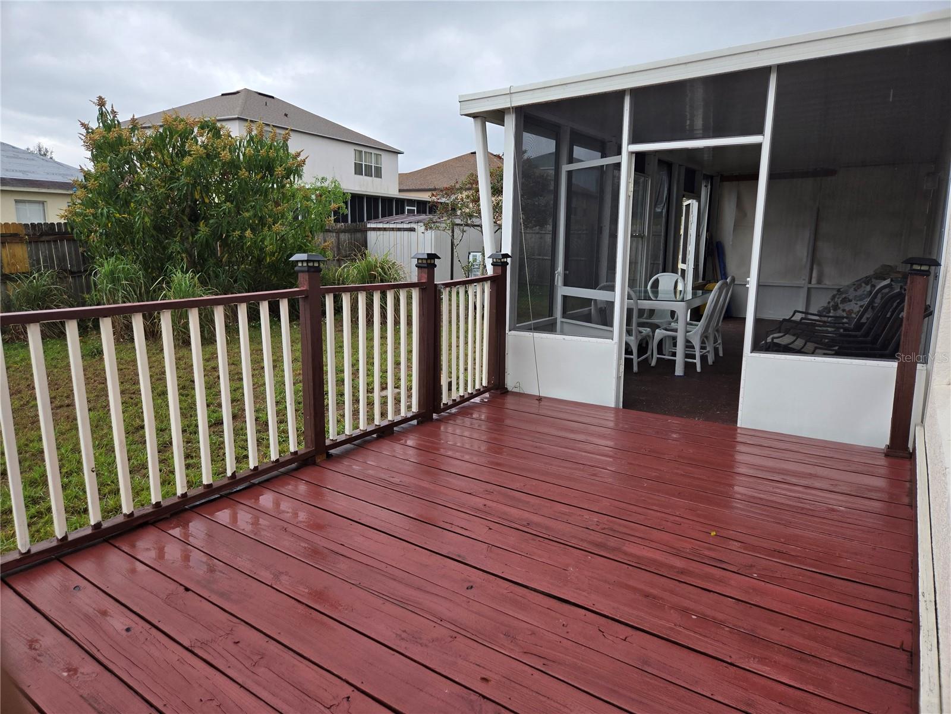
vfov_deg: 58.9
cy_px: 357
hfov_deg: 73.9
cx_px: 476
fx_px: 632
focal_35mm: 23
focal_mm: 5.4
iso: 80
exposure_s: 1/180
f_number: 1.8
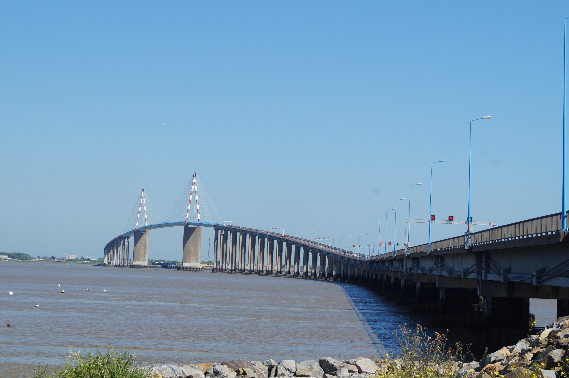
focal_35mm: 82
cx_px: 284
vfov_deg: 16.5
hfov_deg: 24.6
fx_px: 1303
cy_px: 189
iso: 100
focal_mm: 55
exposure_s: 1/200
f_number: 11
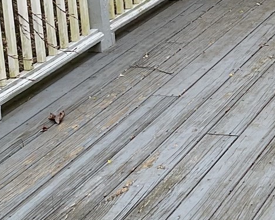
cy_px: -73
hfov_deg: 15.5
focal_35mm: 123
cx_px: 215
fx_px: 1001
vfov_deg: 12.1
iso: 16
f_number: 1.8
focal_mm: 3
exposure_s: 1/855
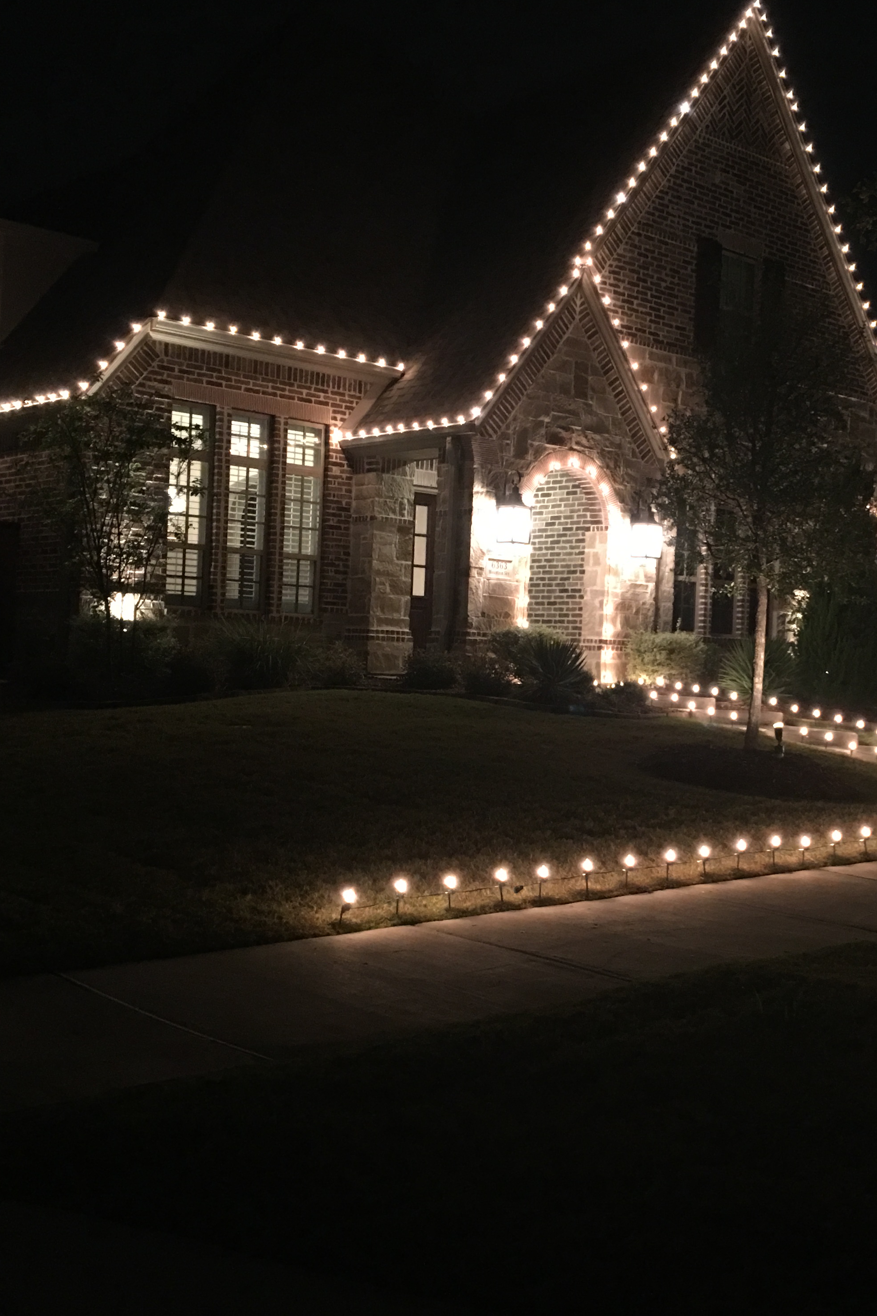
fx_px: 1498
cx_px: 625
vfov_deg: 47.4
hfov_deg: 32.2
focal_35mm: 41
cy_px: 666
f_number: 2.2
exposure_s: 1/4
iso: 64
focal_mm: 4.15
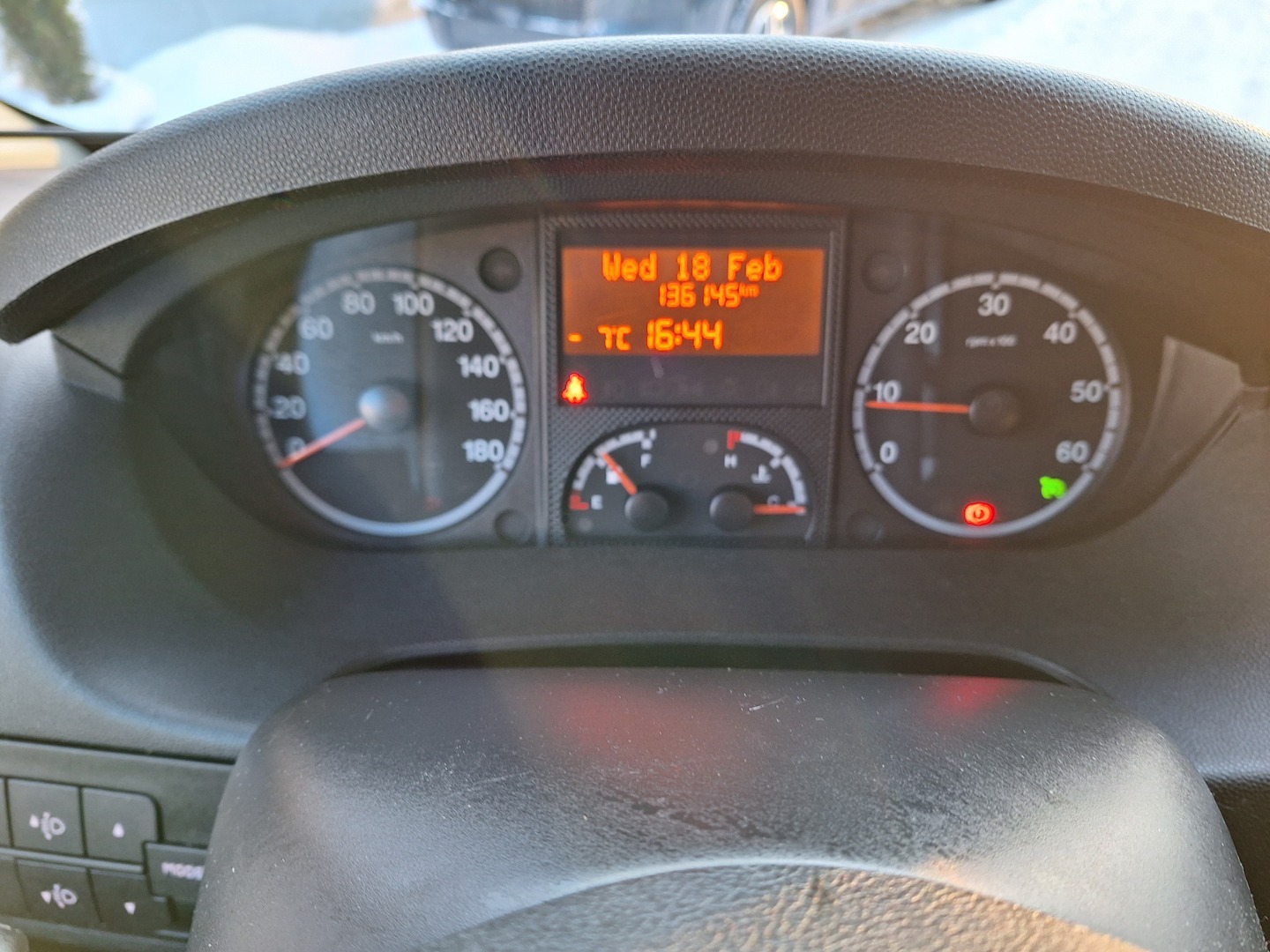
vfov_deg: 58.9
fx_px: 844
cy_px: 476
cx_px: 635
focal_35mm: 23
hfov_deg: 73.9
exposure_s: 1/33
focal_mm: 5.54
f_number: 1.8
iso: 250
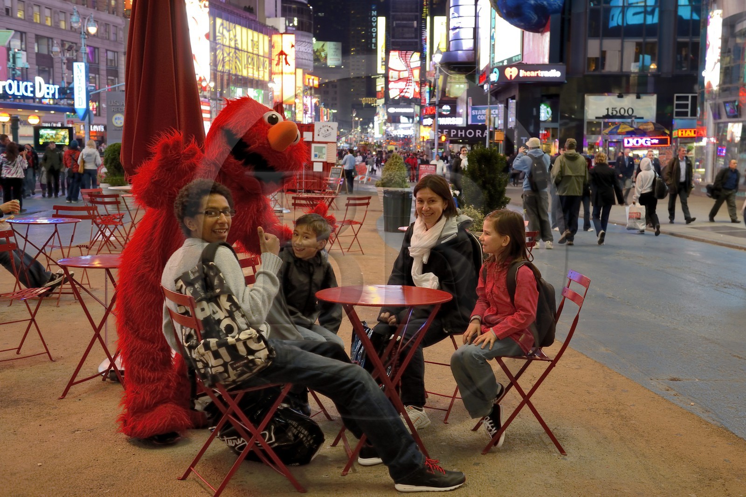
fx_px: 829
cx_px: 373
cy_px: 248
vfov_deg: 33.4
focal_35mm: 40
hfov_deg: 48.5
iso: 1600
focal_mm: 40
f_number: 4.5
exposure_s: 1/50
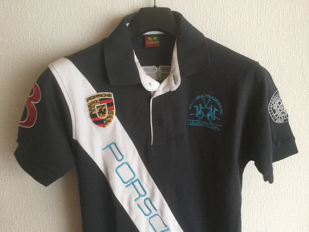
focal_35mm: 29
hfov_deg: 61.7
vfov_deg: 48.2
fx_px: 259
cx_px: 154
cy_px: 116
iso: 250
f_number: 2.2
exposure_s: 1/20
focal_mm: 4.15
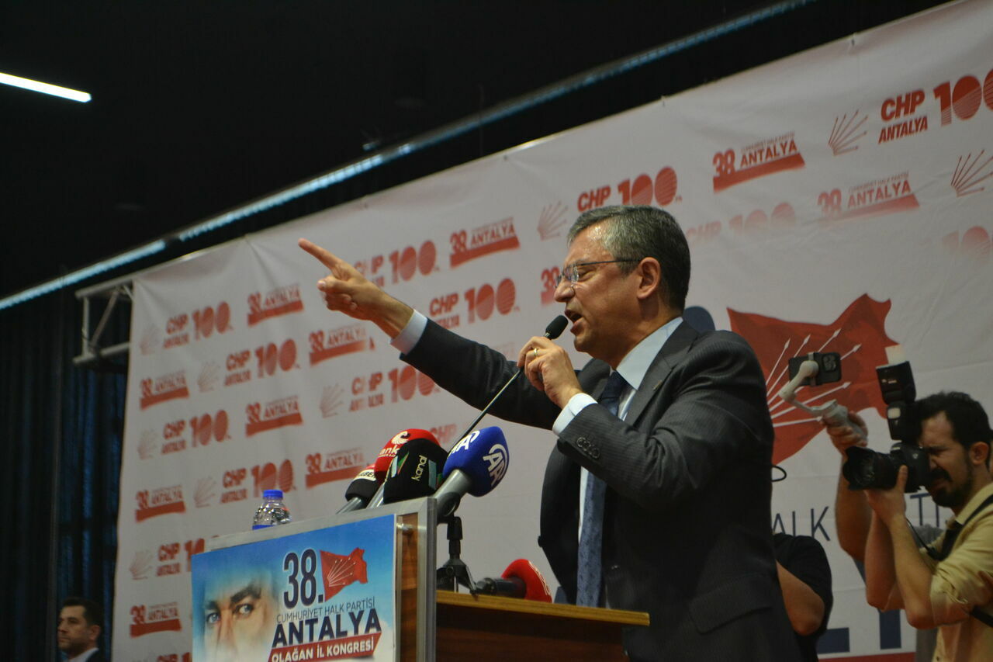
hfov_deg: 24.6
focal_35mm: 82
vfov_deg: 16.5
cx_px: 496
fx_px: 2275
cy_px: 331
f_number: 5.6
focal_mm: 55
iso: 1250
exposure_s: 1/60
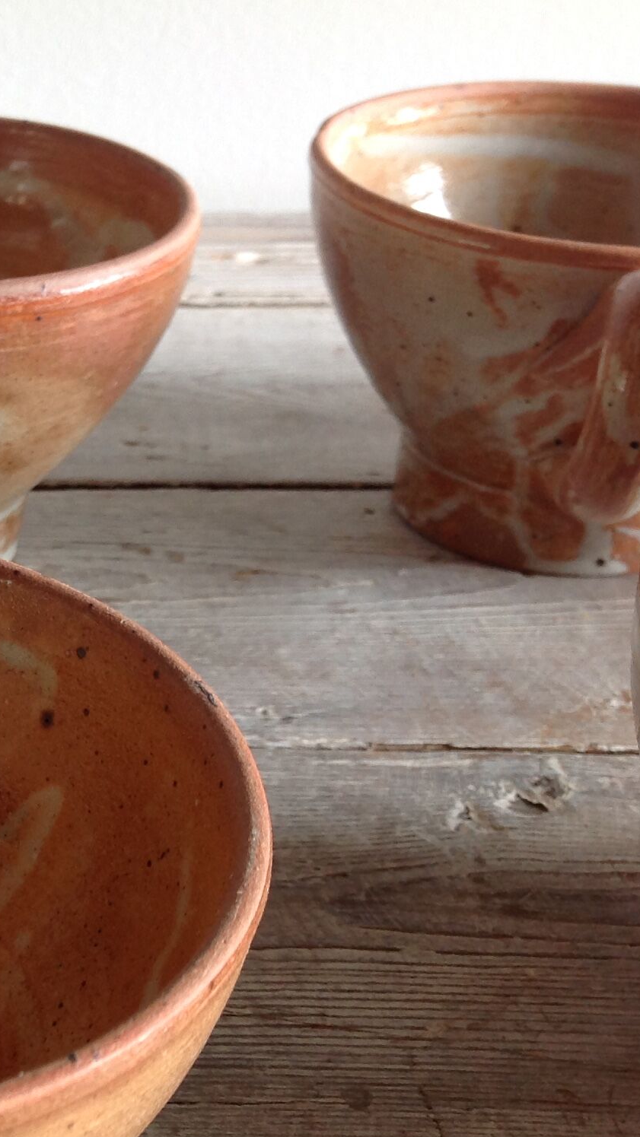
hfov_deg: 16.7
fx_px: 1991
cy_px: 724
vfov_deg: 31.7
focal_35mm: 66
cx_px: -300
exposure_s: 1/15
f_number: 2.4
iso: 50
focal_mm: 4.28
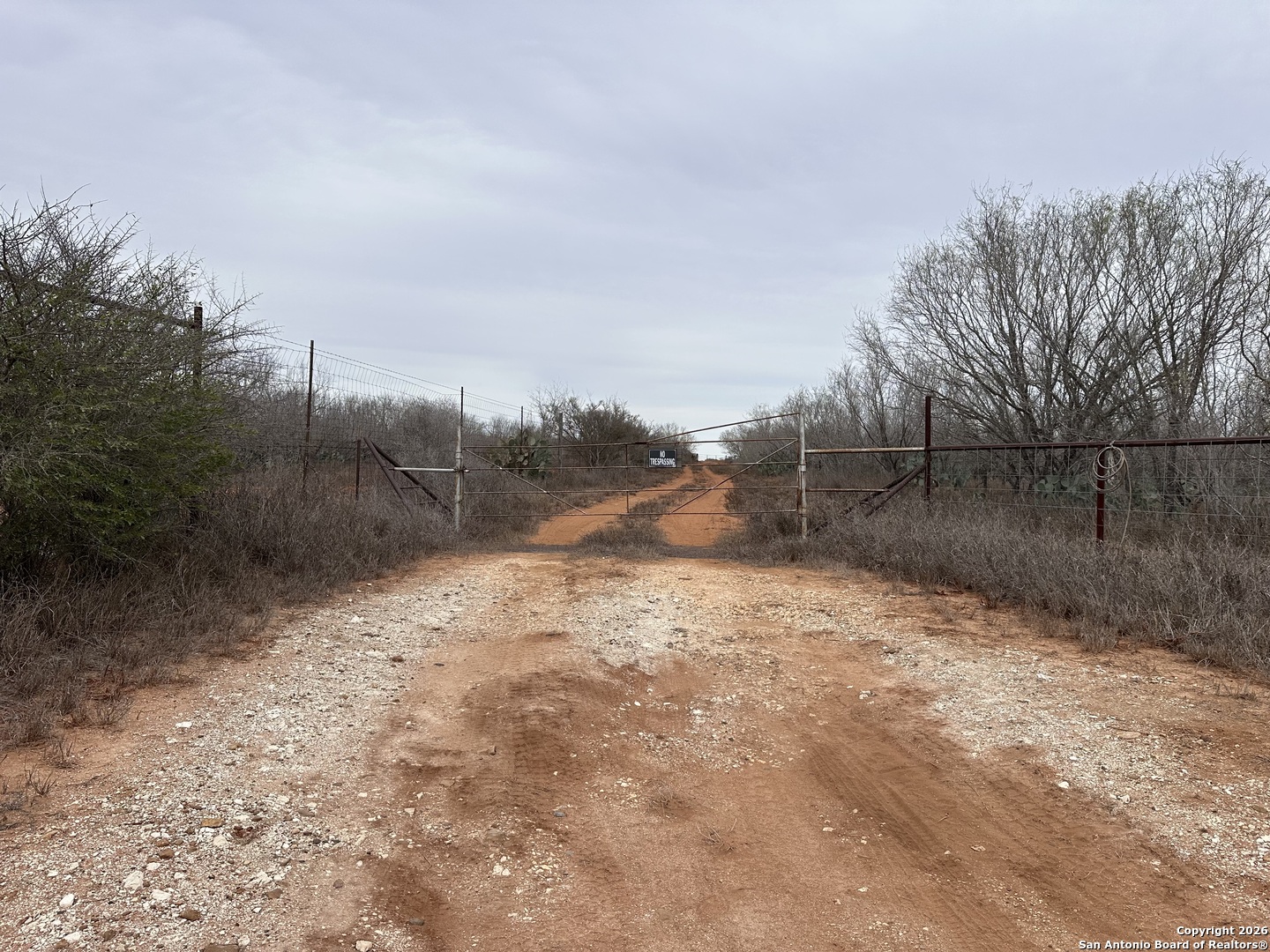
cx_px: 635
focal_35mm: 24
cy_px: 476
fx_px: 881
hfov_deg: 71.6
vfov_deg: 56.8
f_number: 1.78
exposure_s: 1/3356
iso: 80
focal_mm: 6.86
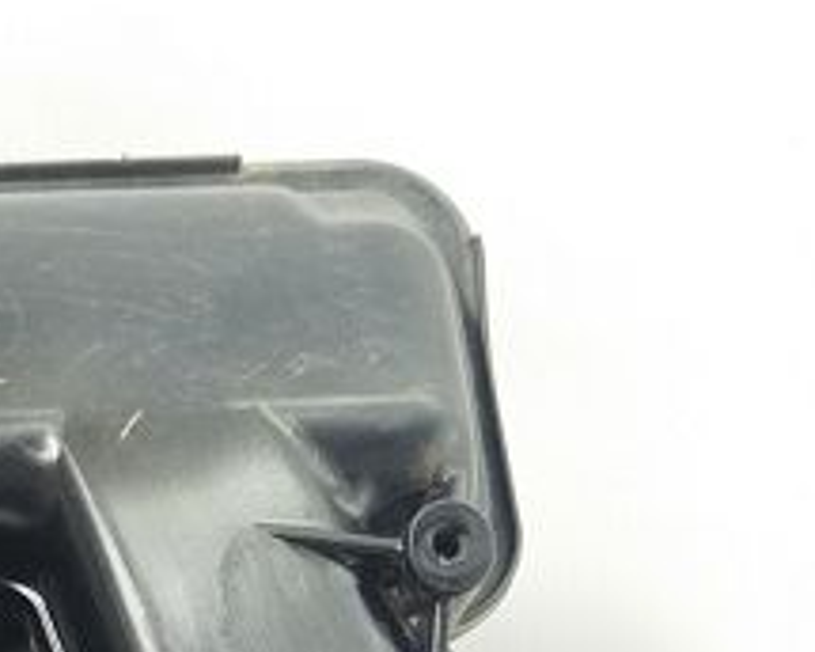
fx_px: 3546
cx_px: -61
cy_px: 1114
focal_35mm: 147
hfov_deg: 12.9
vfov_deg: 10.0
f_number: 1.79
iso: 119
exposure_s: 1/50
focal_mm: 4.71
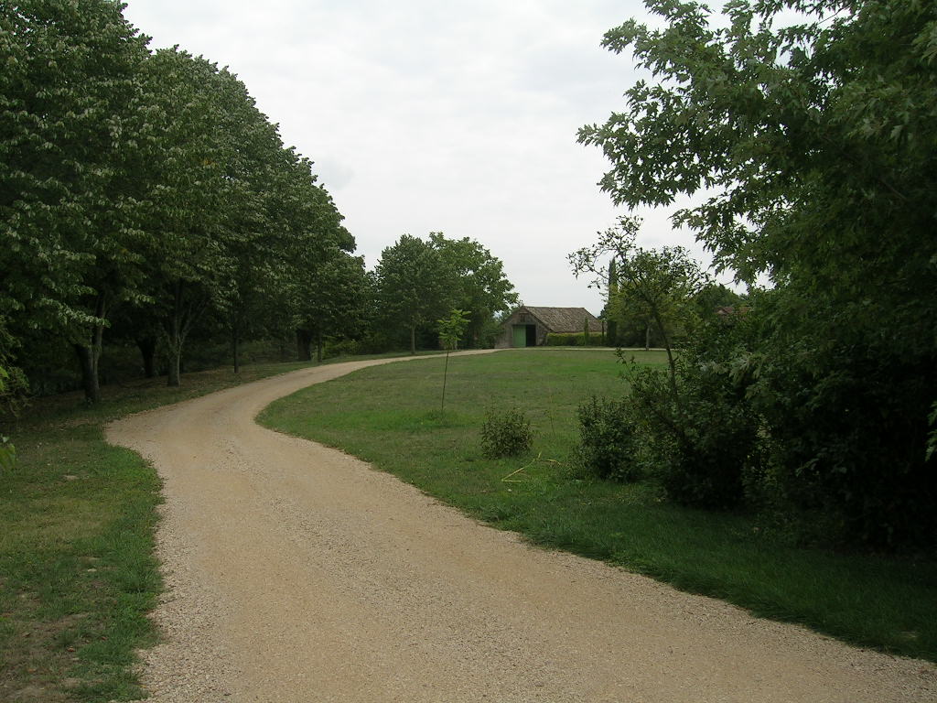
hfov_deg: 52.6
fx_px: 947
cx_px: 468
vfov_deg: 40.7
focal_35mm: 35
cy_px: 352
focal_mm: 5.4
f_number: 4.8
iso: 50
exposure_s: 1/423
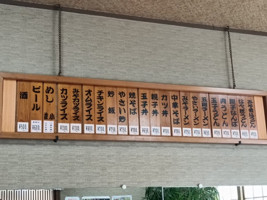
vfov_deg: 24.8
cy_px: 100
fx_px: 455
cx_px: 134
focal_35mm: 59
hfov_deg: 32.7
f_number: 1.7
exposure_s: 1/60
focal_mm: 4.7
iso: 1000
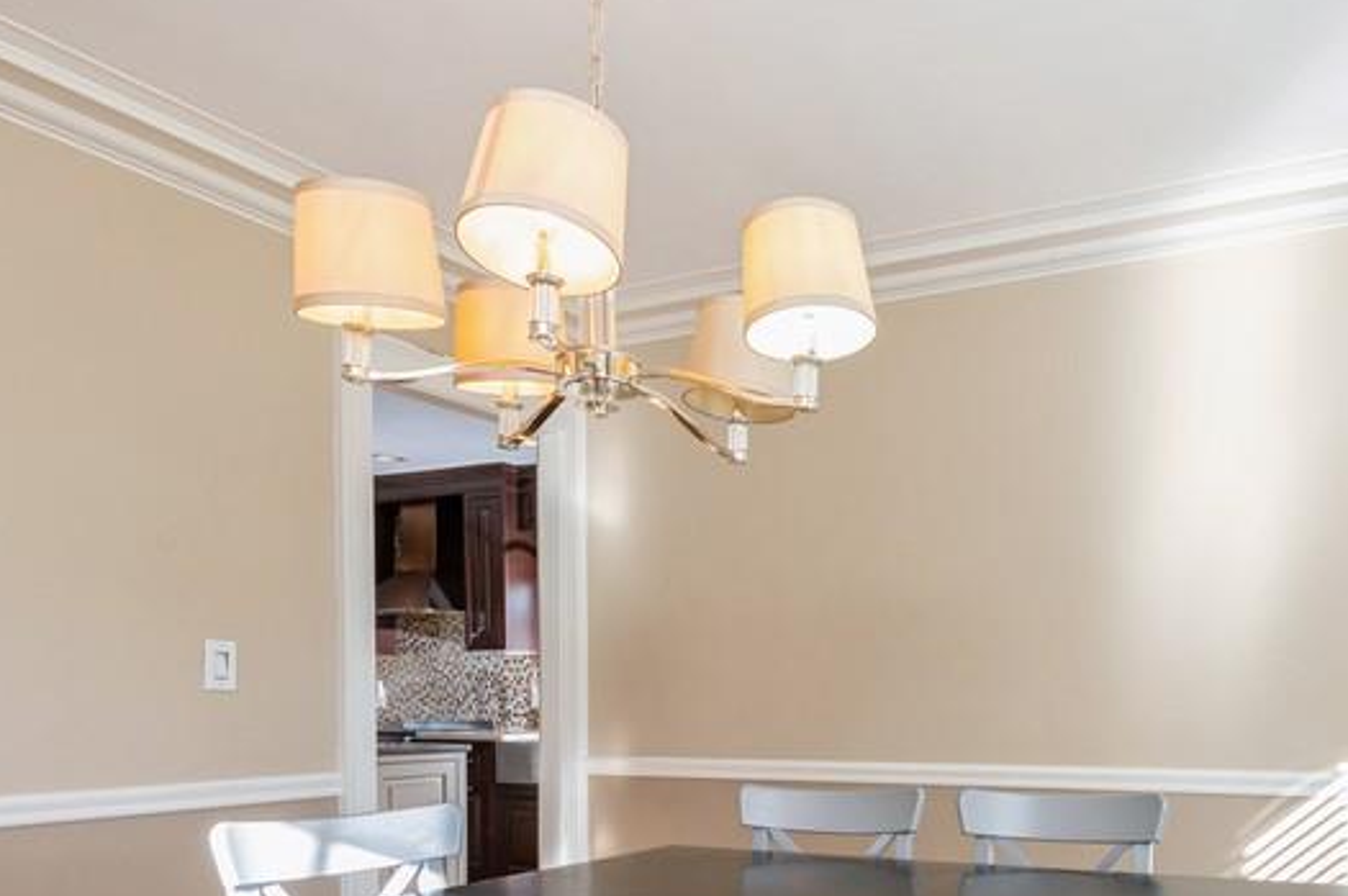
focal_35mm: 29
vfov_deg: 40.9
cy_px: 828
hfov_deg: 61.9
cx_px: 915
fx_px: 1085
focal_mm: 14
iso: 200
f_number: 11
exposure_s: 1/8
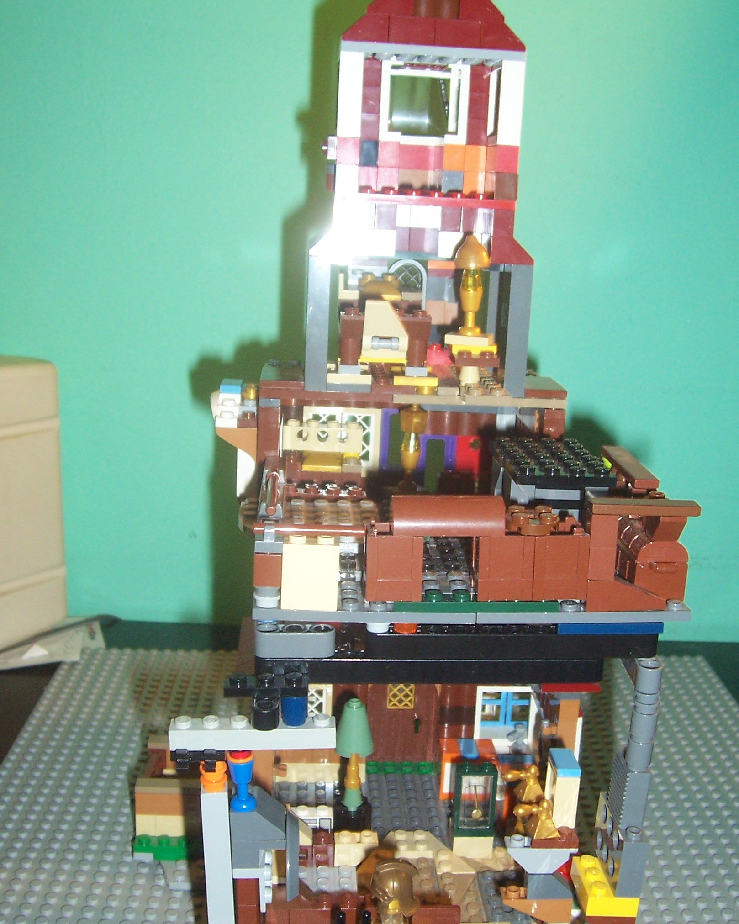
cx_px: 407
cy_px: 496
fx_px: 1148
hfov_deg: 35.6
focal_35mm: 42
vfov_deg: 43.8
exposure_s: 1/60
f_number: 2.7
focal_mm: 5.6
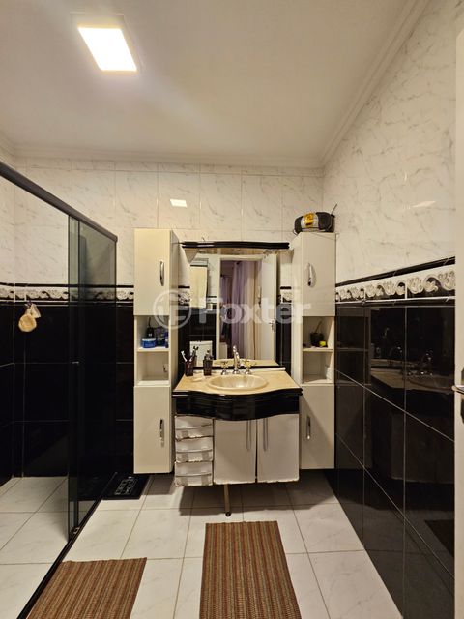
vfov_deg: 106.2
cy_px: 310
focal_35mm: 13
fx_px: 232
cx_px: 232
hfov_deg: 89.9
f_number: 2.2
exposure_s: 1/30
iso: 320
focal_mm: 2.2
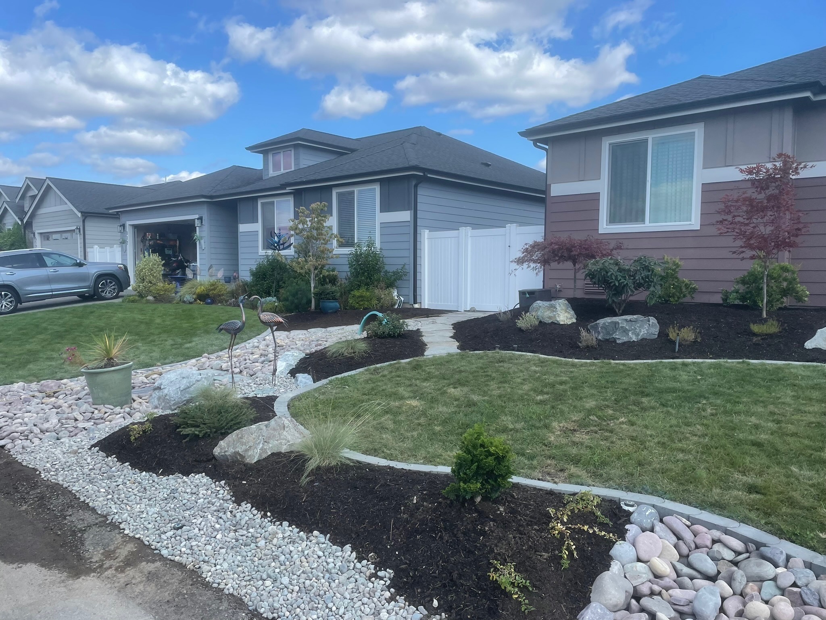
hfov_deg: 67.3
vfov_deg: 53.1
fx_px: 620
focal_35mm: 26
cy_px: 310
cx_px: 413
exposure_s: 1/2212
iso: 32
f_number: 1.6
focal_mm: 4.2
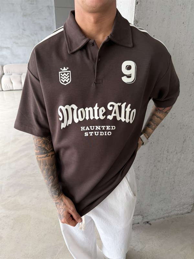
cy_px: 130
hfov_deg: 56.8
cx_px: 97
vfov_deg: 71.6
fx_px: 179
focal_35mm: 24
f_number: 1.78
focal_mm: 6.76
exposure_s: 1/121
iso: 100
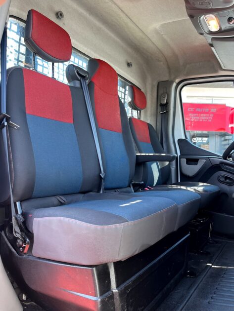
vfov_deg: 67.3
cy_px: 156
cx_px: 117
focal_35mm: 26
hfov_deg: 53.1
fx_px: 234
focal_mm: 5.1
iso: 64
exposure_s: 1/121
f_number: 1.6
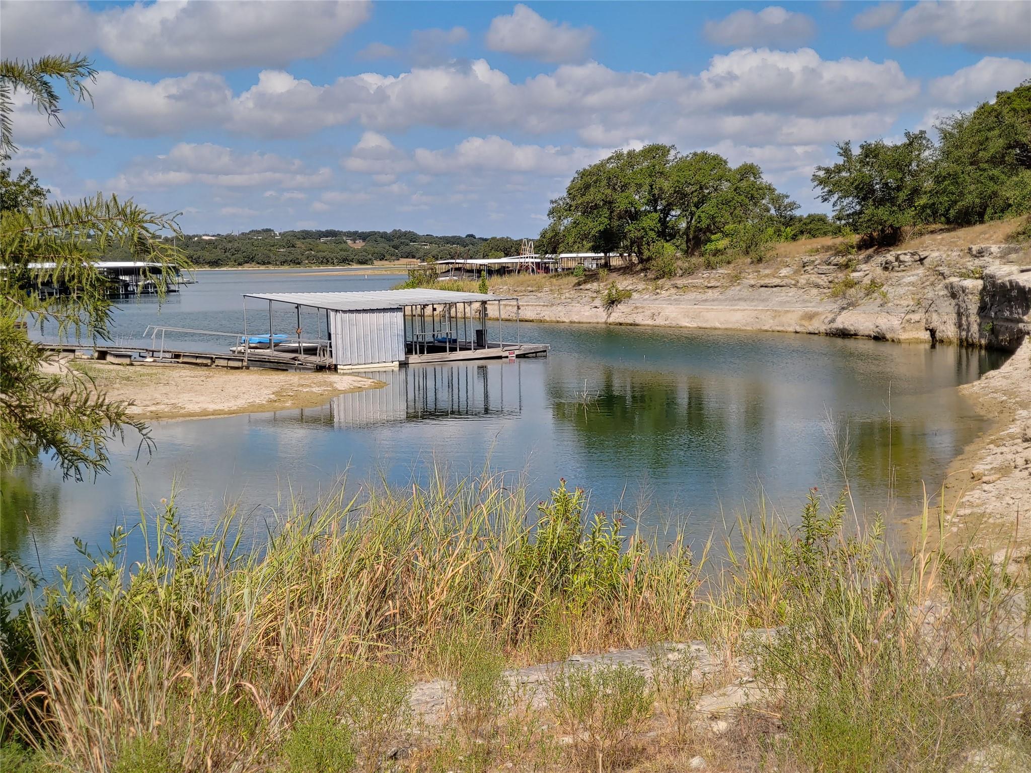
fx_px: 1489
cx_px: 516
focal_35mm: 50
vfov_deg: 29.1
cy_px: 386
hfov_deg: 38.2
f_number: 2.4
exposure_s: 1/935
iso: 50
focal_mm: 5.88
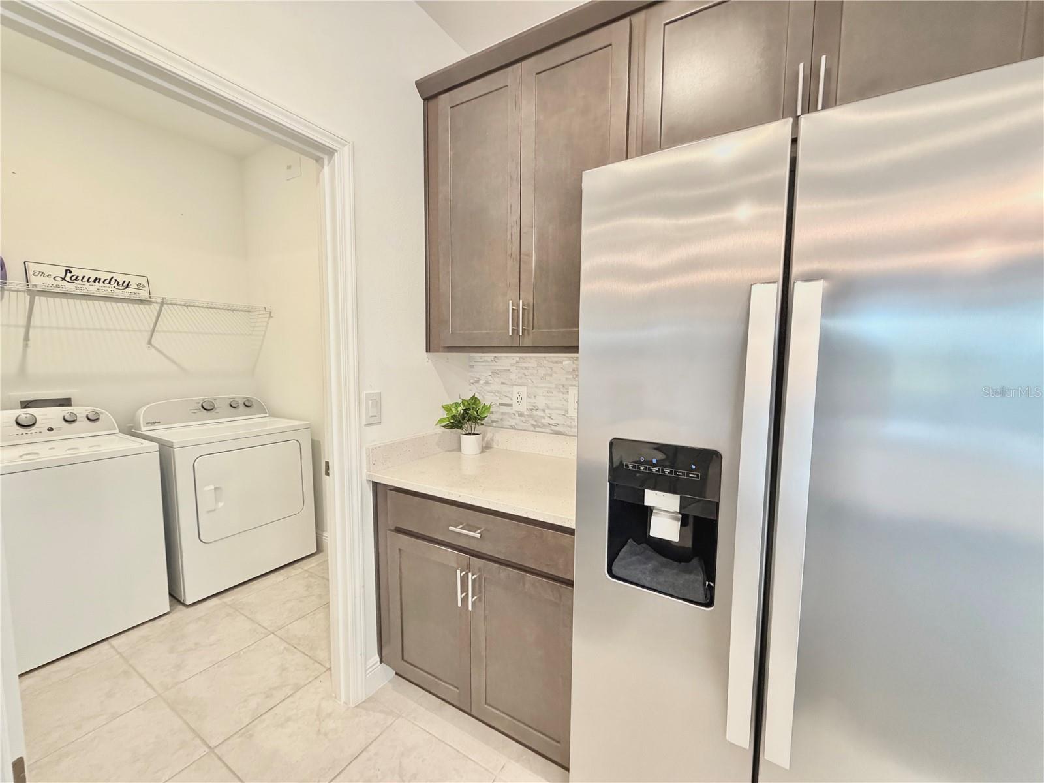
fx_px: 422
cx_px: 522
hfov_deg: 102.1
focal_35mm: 14
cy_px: 392
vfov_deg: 85.7
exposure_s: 1/60
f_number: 2.2
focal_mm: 2.22
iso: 800
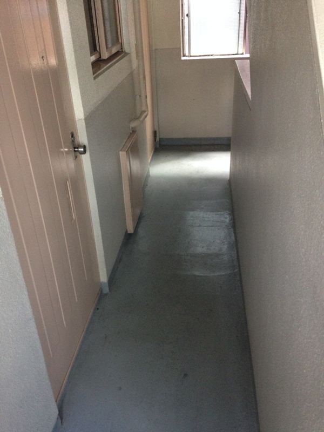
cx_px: 162
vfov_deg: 55.4
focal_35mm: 33
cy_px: 216
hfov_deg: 42.9
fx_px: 412
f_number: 2.4
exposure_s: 1/20
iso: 250
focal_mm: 4.12
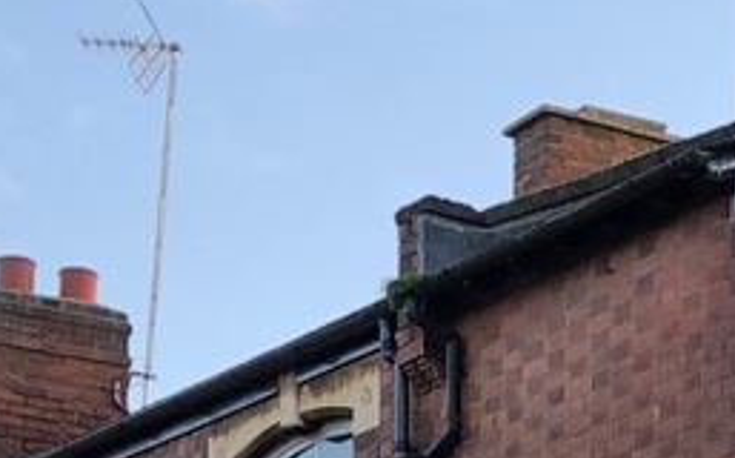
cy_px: 1059
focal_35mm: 185
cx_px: 1173
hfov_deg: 10.8
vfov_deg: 6.7
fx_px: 3702
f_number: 1.8
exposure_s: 1/120
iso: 25
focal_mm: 3.99
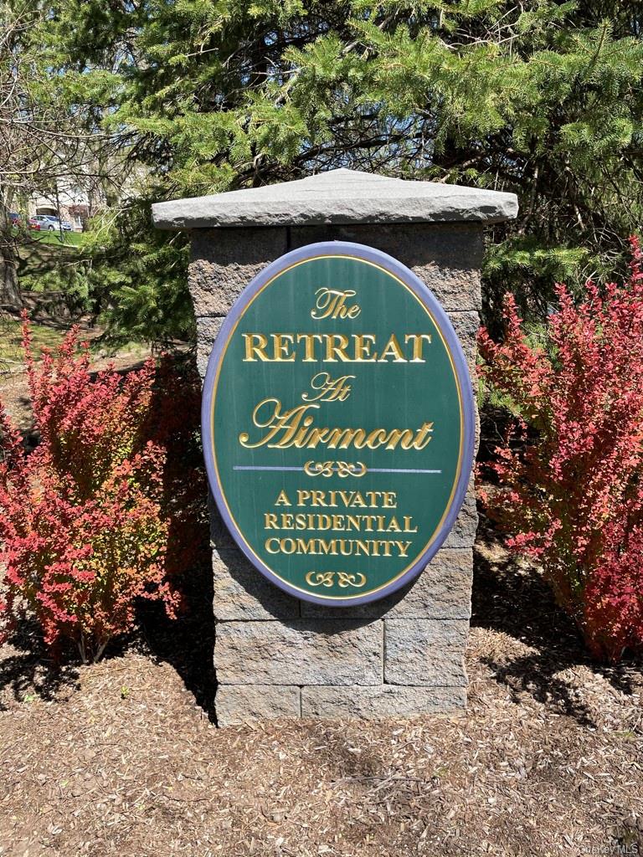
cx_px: 322
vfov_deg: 67.3
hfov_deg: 53.1
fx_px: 644
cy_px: 428
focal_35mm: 26
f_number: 1.6
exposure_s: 1/1595
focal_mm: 4.2
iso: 32
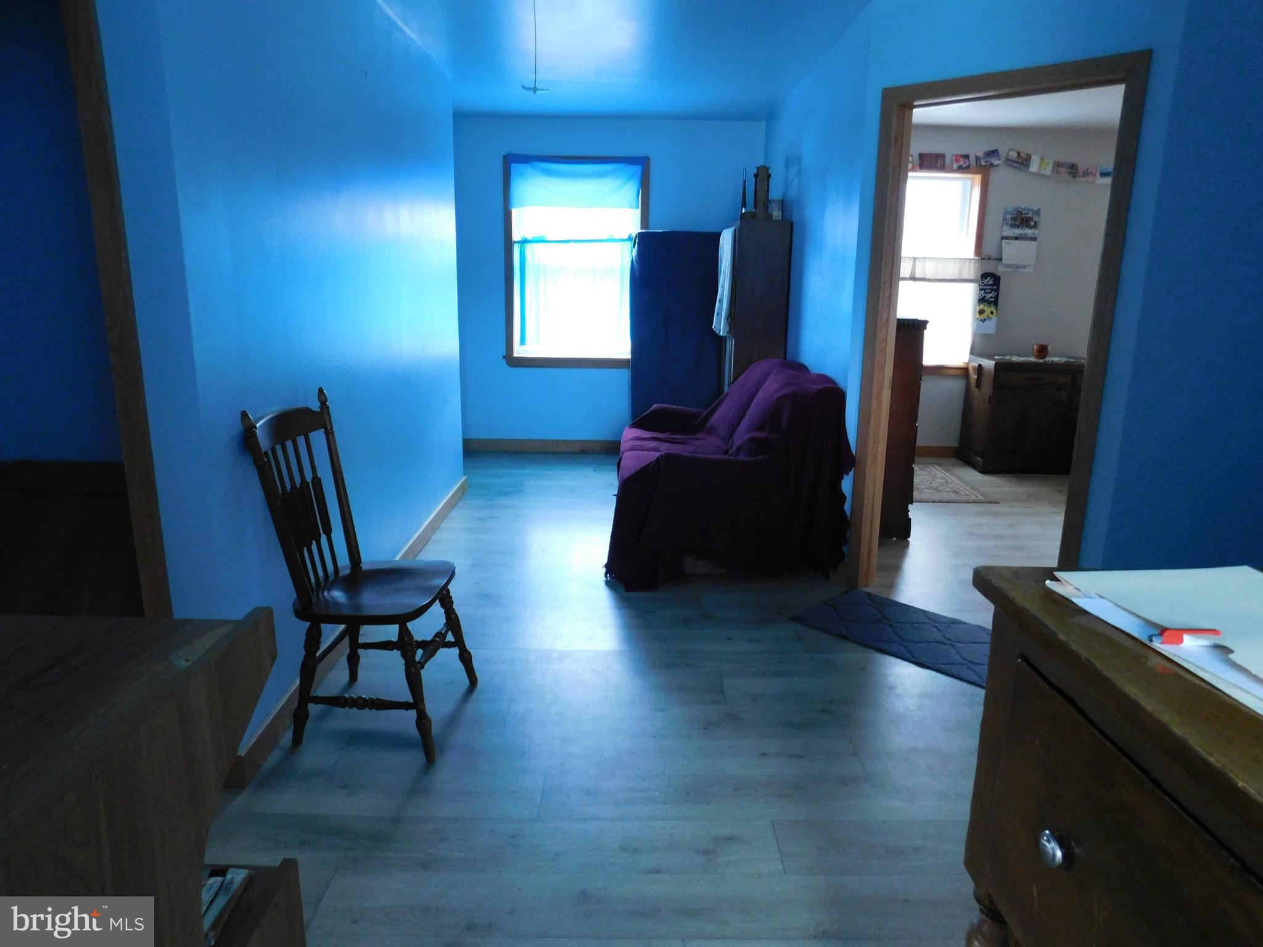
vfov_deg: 58.9
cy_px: 474
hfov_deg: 73.9
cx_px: 632
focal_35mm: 23
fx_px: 839
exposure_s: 1/13
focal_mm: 4
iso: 400
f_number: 3
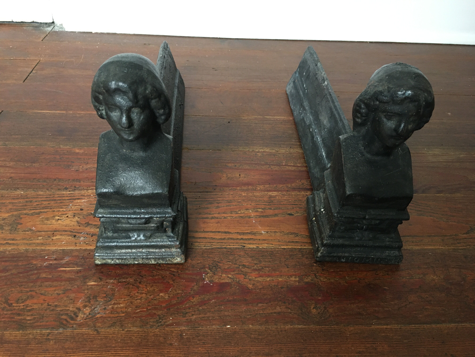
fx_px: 398
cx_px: 238
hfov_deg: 61.7
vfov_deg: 48.2
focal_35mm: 29
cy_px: 178
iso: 200
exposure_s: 1/33
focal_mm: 4.15
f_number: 2.2
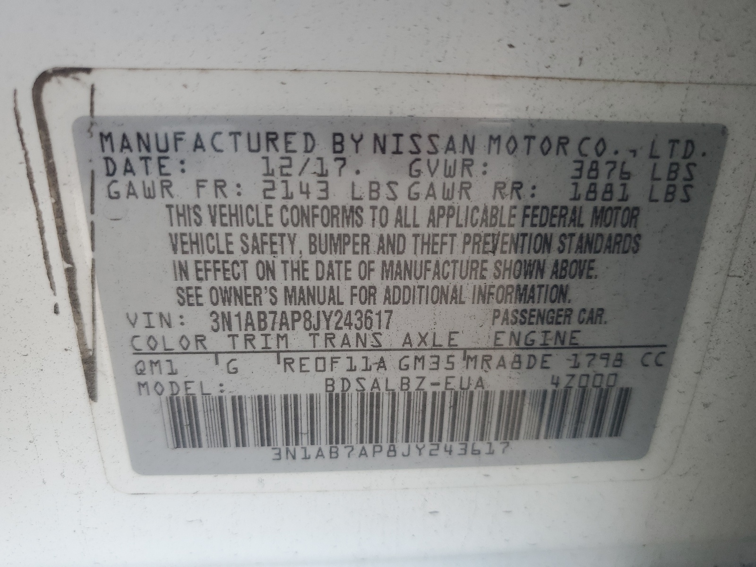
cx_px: 378
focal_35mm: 26
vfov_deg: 53.1
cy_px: 284
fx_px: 568
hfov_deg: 67.3
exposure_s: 1/120
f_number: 1.5
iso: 52
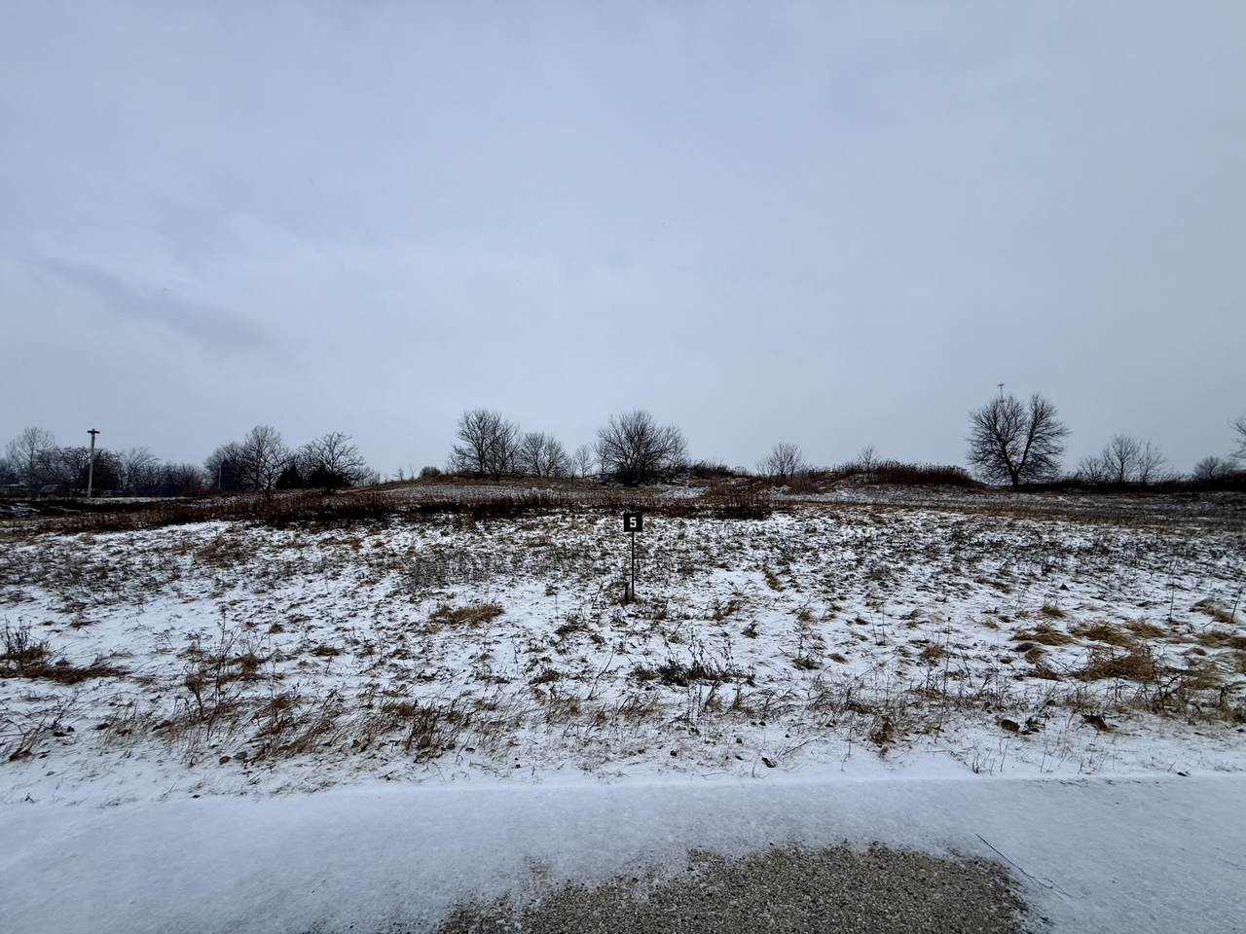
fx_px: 504
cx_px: 623
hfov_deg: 102.1
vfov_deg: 85.7
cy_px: 467
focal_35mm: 14
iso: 50
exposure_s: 1/1001
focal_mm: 2.22
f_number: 2.2
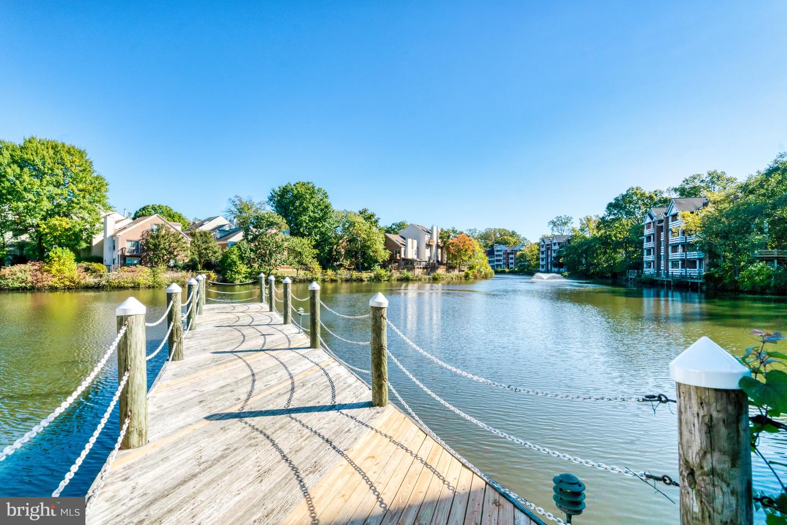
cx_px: 394
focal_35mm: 16
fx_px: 350
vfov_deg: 73.8
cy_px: 262
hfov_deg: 96.7
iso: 1250
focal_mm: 16
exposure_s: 1/3200
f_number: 8
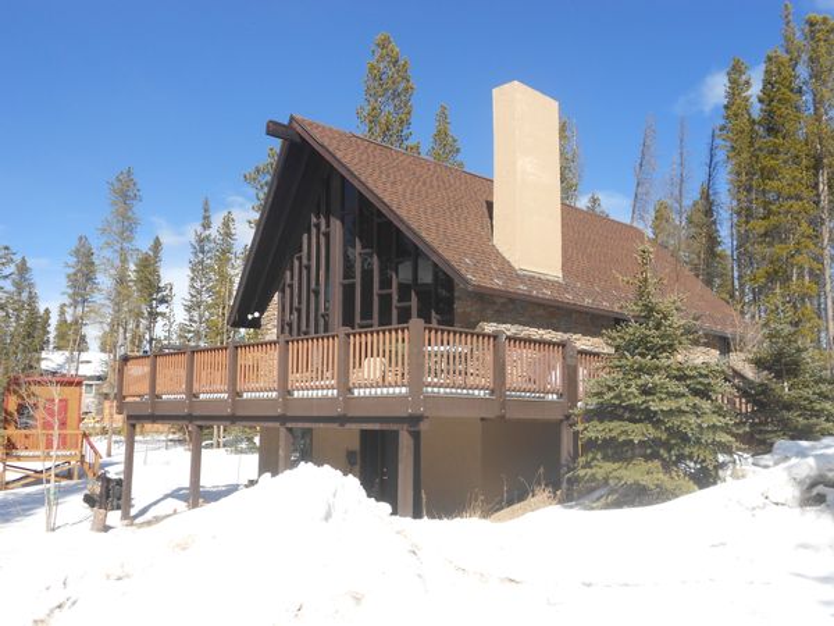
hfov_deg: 56.8
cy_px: 313
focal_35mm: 32
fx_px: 771
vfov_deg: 44.2
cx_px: 417
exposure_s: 1/800
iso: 80
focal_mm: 5.8
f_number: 3.6
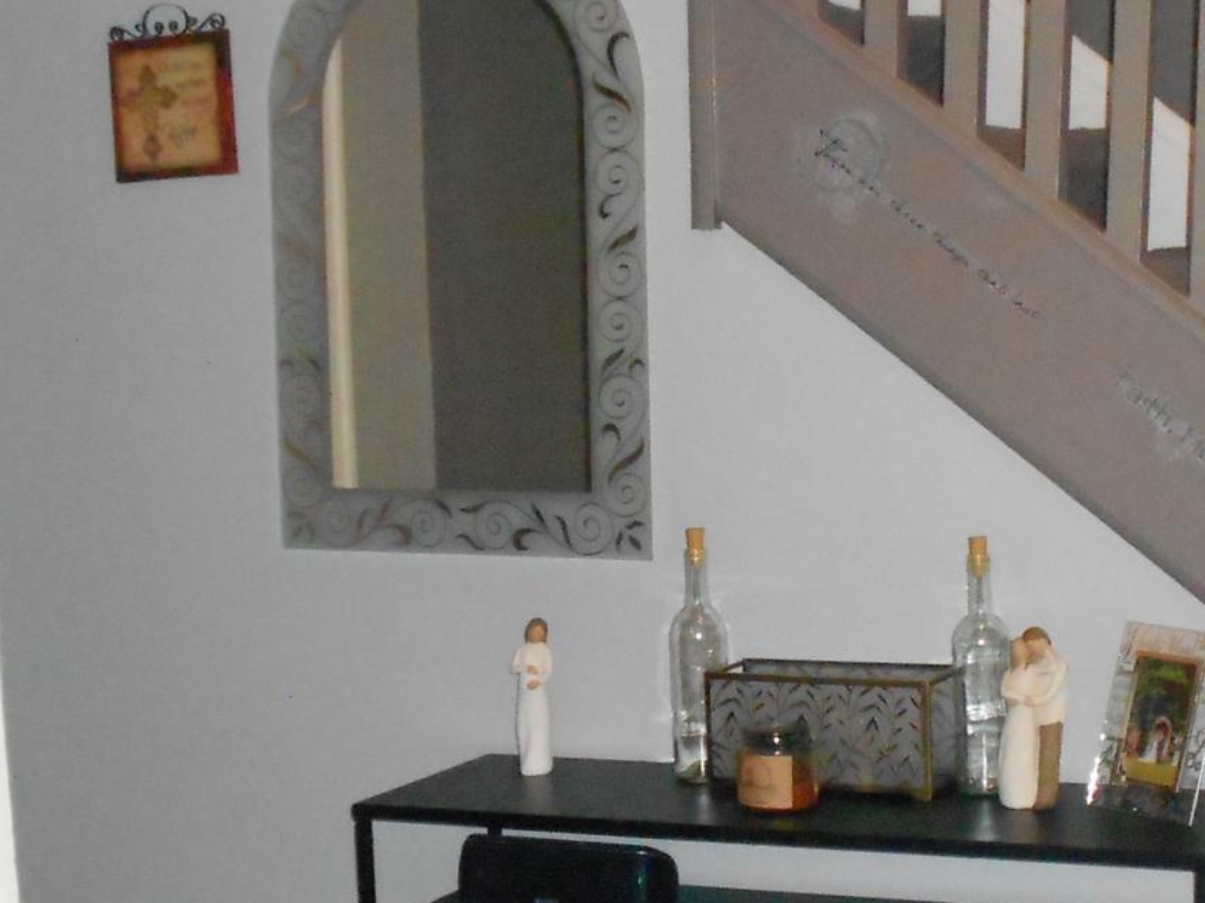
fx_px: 4734
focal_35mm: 136
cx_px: 819
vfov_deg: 10.9
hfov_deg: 14.5
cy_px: 639
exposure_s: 1/60
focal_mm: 10
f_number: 4.9
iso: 640
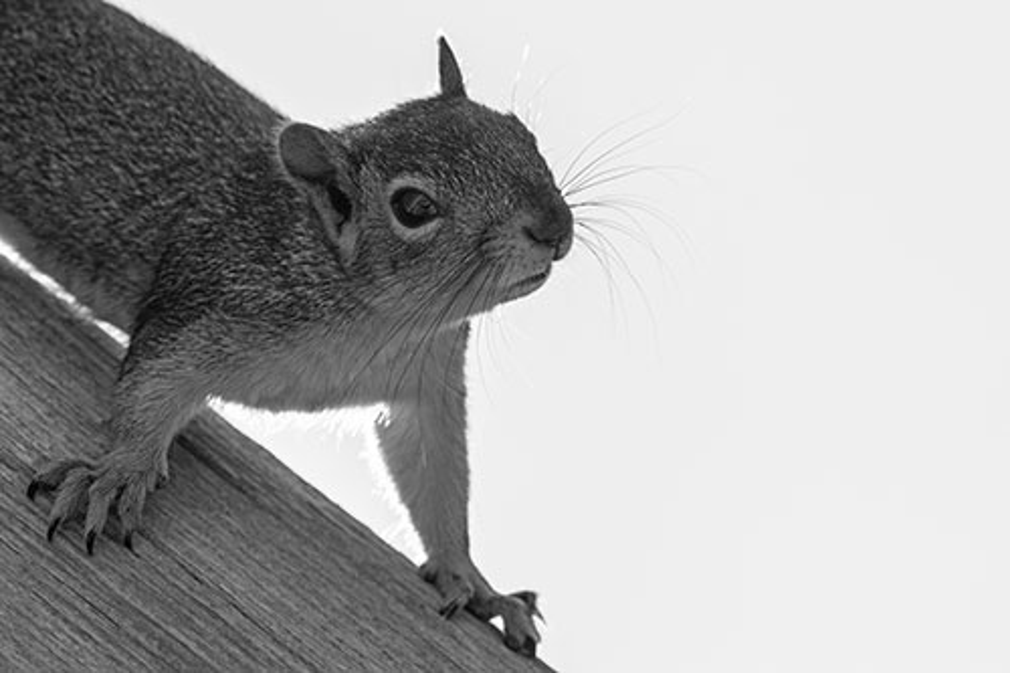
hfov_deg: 2.9
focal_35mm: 700
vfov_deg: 2.0
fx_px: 19631
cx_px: 505
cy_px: 336
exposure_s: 1/2000
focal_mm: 700
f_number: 11
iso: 1000
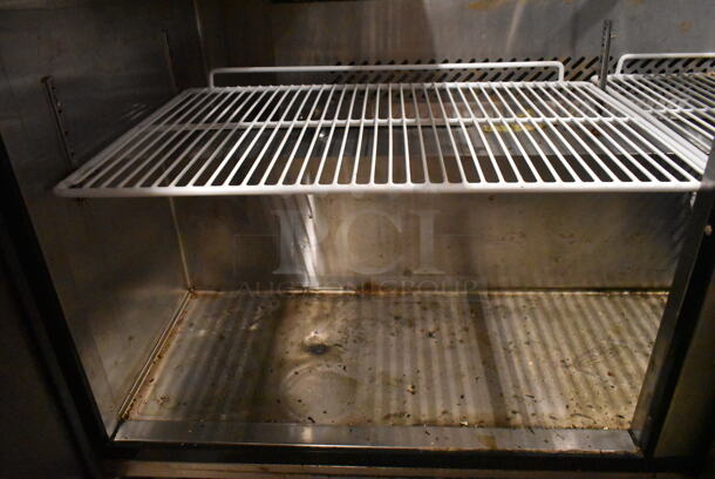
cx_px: 358
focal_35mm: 27
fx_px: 537
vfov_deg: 48.0
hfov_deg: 67.3
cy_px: 240
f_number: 3.5
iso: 10000
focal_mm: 18
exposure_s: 1/125
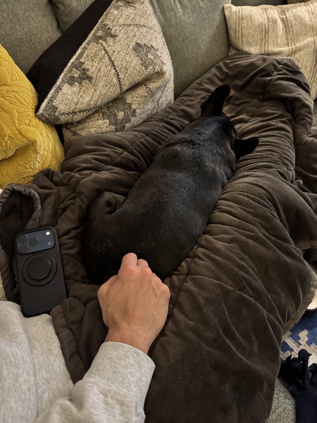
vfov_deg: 71.6
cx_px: 158
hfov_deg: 56.8
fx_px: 293
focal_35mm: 24
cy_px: 212
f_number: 1.78
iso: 1250
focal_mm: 6.76
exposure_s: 1/30
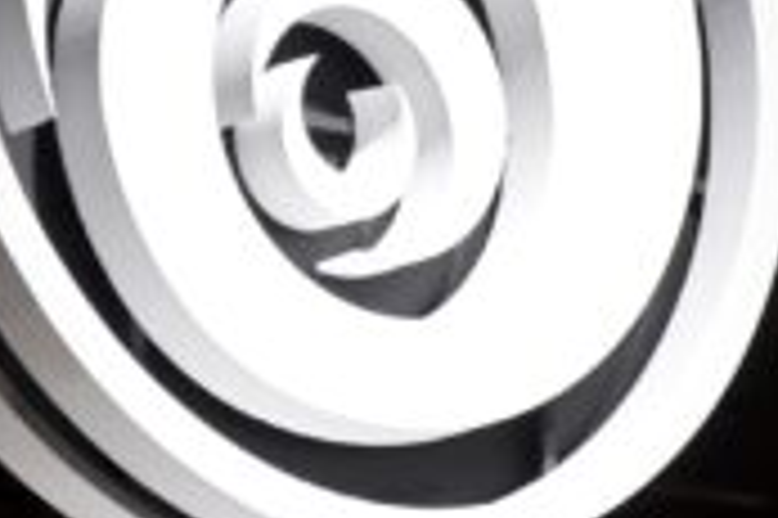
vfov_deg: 2.3
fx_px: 12911
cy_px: 261
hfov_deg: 3.5
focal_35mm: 598
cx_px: 382
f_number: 5.6
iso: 200
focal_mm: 90
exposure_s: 1/40
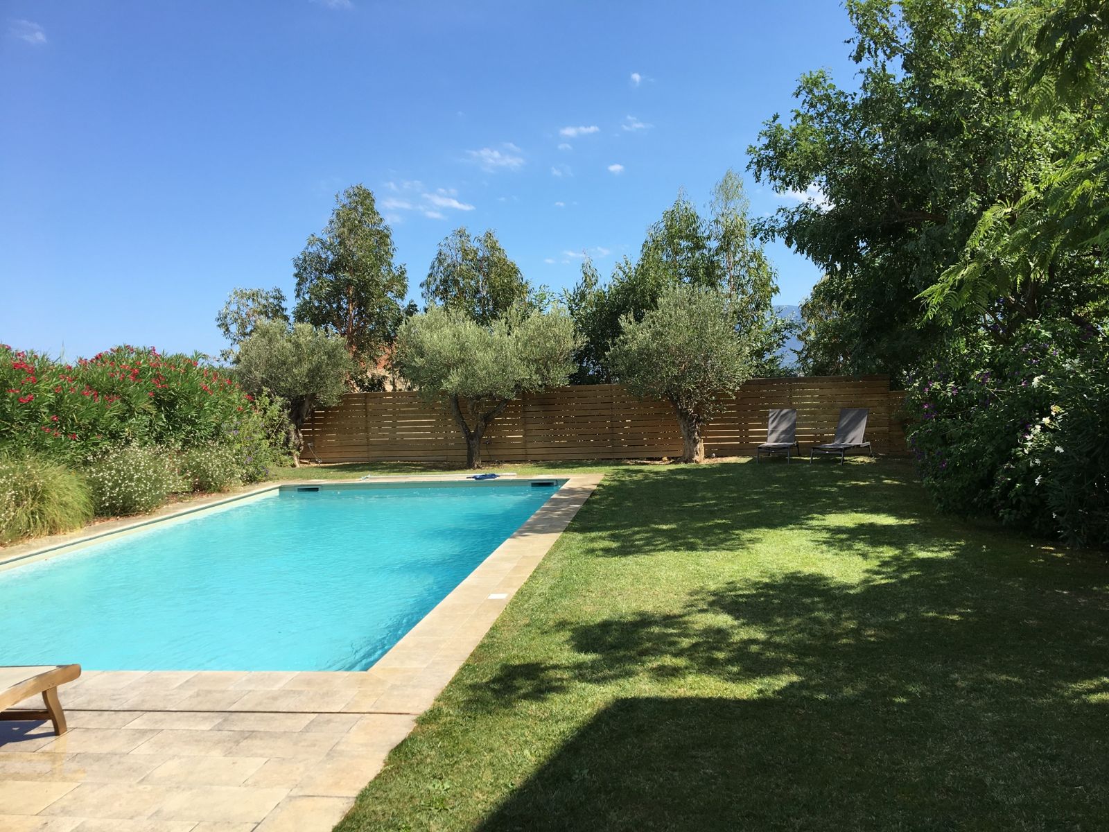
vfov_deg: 48.2
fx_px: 929
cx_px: 554
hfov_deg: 61.7
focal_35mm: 29
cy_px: 416
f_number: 2.2
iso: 25
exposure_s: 1/927
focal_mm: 4.15
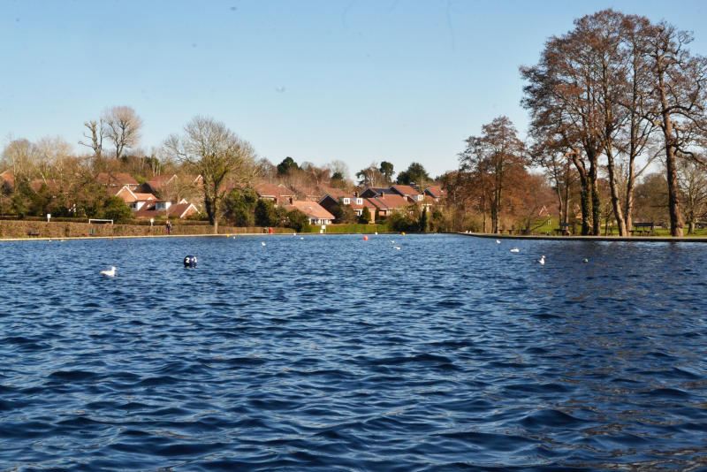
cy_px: 236
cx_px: 354
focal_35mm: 52
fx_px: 1031
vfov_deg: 25.8
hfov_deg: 37.8
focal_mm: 35
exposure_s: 1/320
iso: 400
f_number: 16
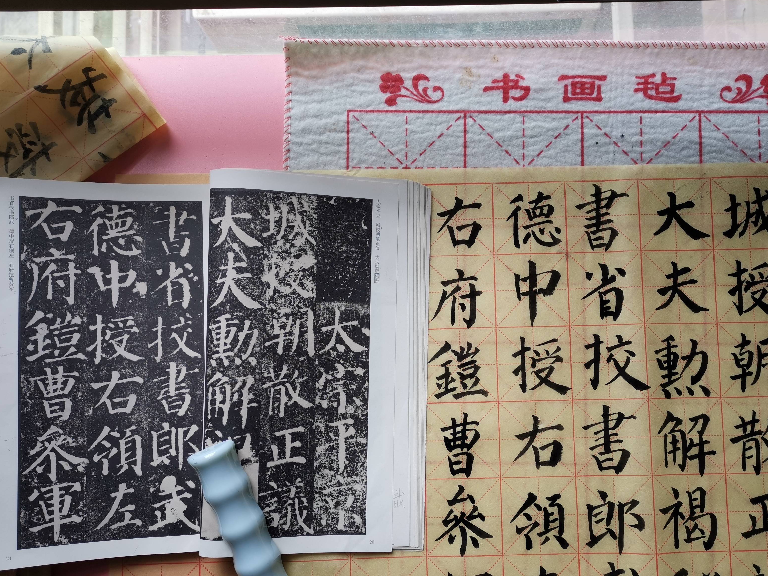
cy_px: 334
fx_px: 710
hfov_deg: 56.6
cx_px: 441
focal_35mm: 32
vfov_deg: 44.0
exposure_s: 1/138
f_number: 1.8
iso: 50
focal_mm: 5.58
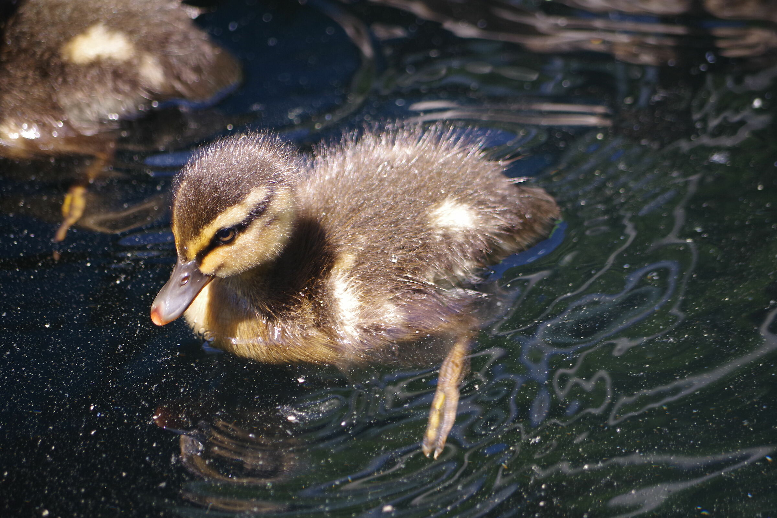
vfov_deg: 4.6
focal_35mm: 300
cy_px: 259
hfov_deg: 6.9
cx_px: 388
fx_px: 6474
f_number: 5.6
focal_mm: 200
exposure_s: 1/250
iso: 400
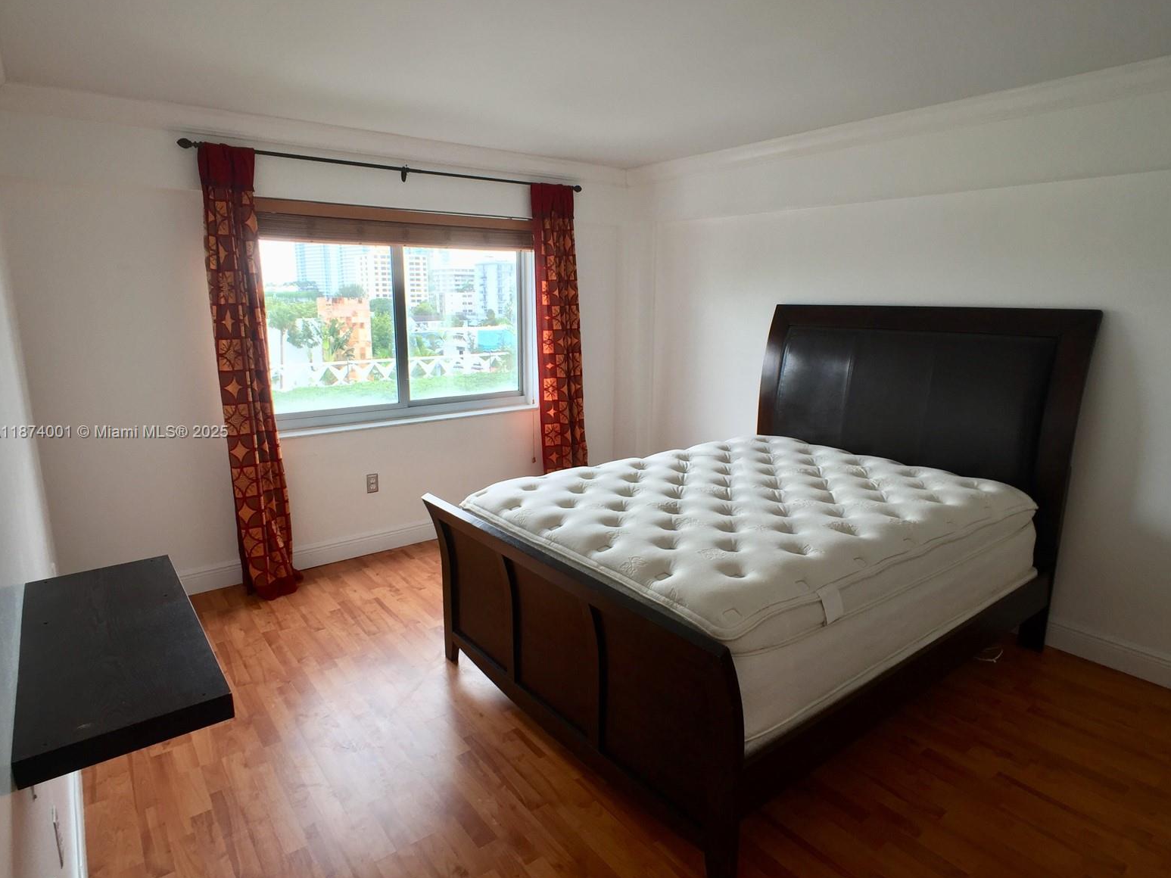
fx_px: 1015
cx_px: 592
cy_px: 433
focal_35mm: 30
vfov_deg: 46.8
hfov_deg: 60.0
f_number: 2.2
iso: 32
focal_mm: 4.15
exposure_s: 1/30
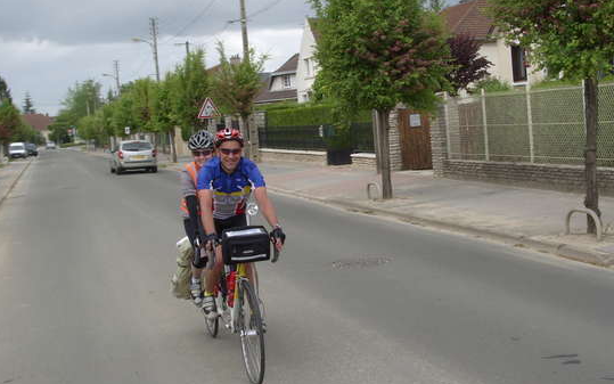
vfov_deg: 22.0
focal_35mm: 59
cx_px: 336
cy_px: 145
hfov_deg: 34.5
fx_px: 987
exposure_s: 1/125
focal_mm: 8.2
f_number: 5
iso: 80
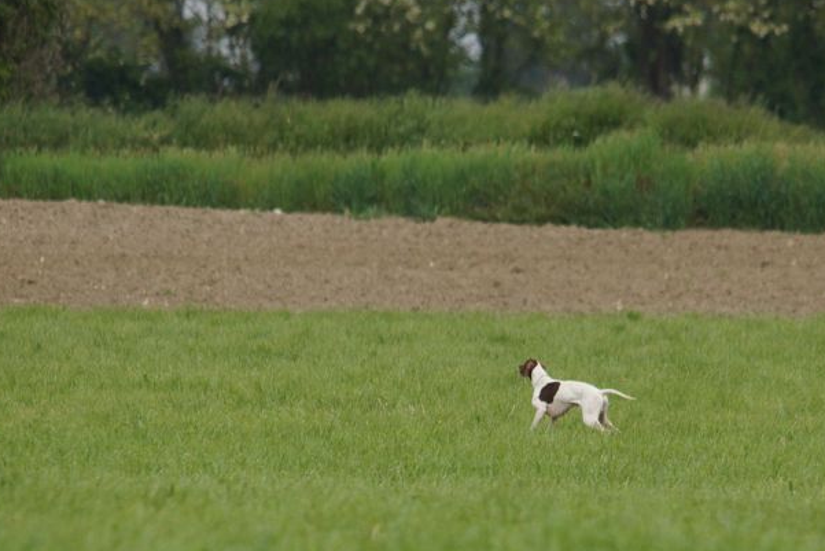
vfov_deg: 1.4
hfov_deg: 2.1
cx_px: 515
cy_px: 396
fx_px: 22898
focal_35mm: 999
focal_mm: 400
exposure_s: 1/2000
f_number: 6.3
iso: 500
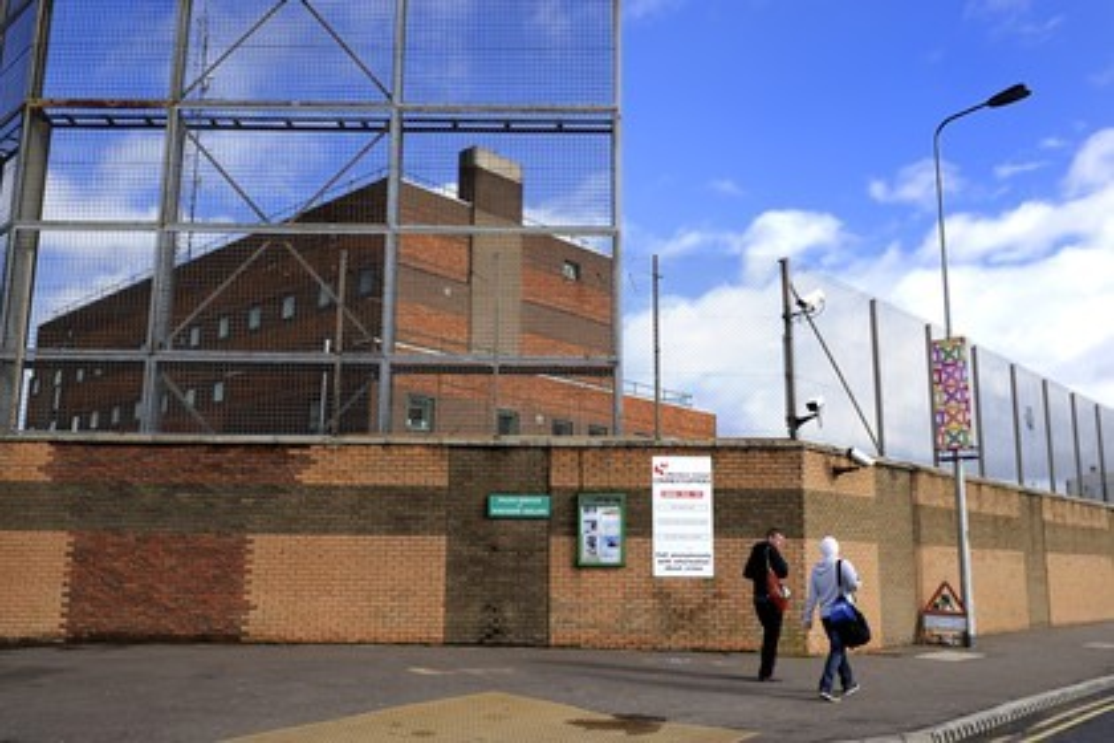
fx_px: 959
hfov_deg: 60.3
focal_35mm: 31
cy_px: 372
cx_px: 557
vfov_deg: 42.3
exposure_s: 1/500
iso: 400
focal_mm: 31
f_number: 8
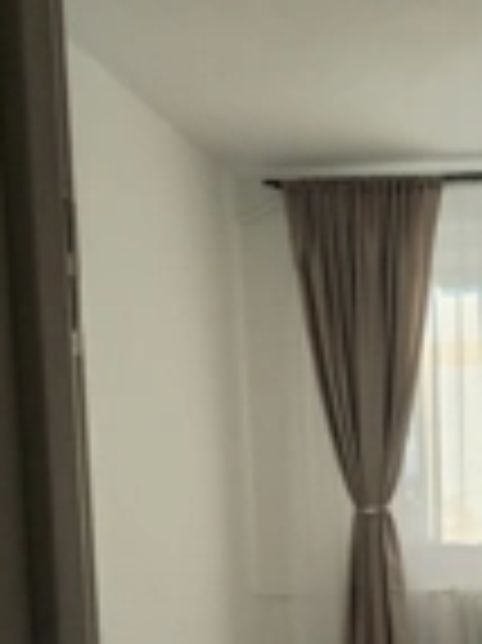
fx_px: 1506
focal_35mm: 81
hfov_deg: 17.0
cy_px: 649
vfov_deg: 23.1
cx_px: 649
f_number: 1.8
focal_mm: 4.75
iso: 100
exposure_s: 1/360
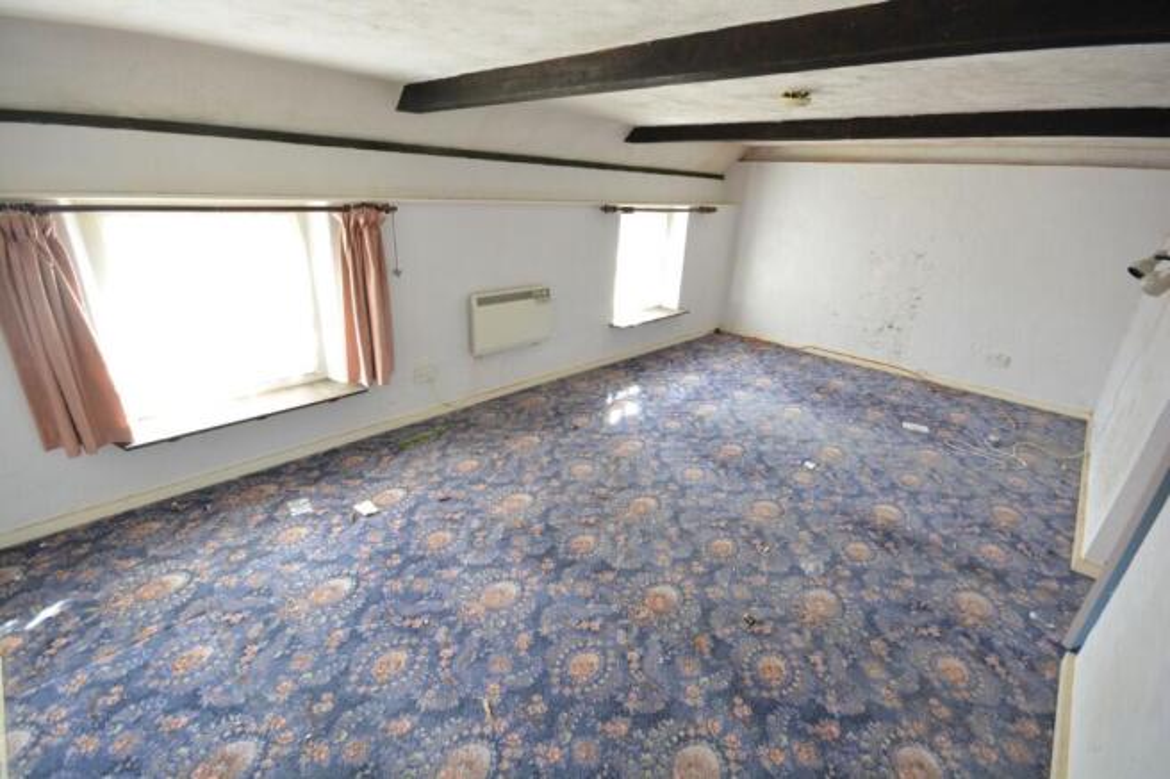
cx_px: 585
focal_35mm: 15
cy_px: 390
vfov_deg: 77.3
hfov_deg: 100.4
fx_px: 487
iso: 400
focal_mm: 10
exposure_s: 1/6
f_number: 8
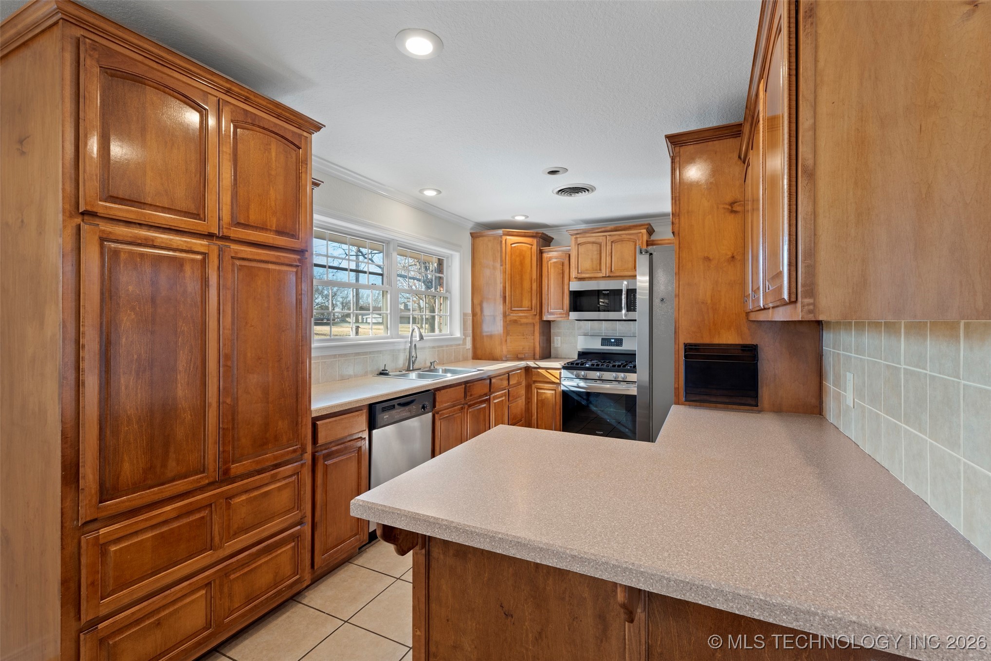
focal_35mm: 16
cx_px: 496
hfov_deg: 96.7
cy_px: 330
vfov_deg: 73.7
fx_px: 440
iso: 160
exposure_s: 1.3
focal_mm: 16
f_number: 9
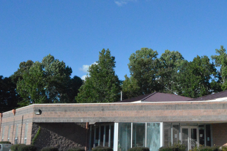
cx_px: 173
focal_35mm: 49
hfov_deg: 39.2
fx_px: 309
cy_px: 55
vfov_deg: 27.4
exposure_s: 1/2000
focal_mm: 18
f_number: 22
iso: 6400
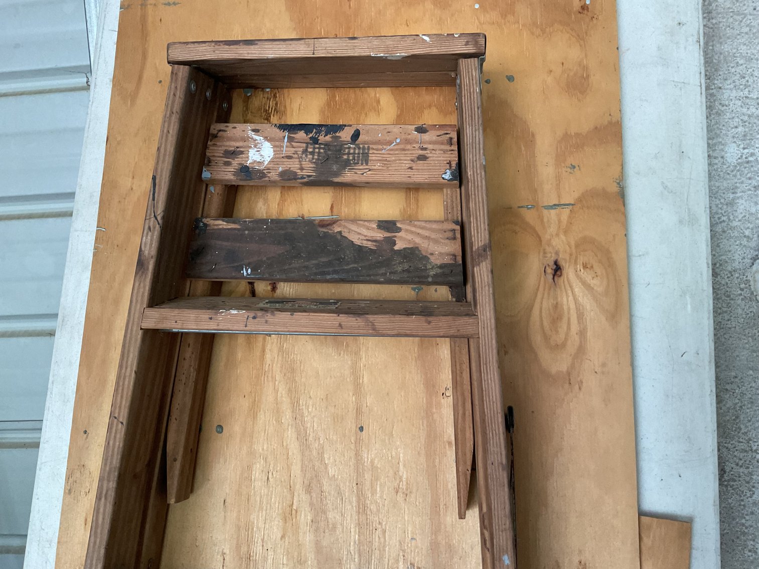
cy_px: 284
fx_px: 636
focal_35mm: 29
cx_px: 380
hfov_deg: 61.7
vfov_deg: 48.2
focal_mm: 3
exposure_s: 1/60
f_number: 1.8
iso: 125
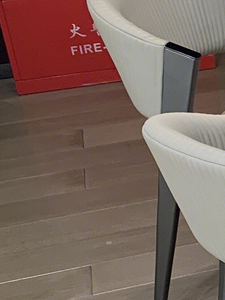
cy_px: 200
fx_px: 1161
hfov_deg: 9.0
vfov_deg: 14.7
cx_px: 676
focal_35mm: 134
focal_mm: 4.25
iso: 80
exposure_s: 1/50
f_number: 1.8
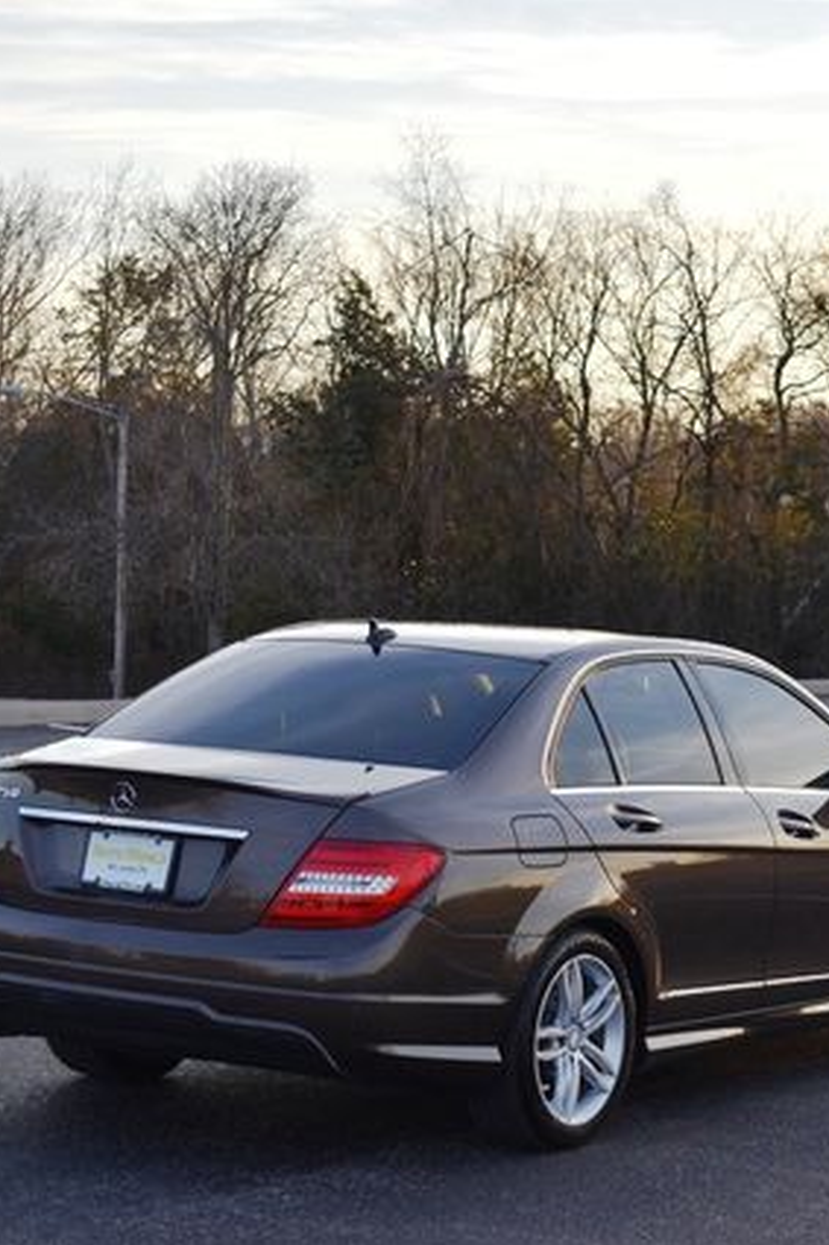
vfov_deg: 21.5
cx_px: 492
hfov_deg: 14.4
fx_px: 3284
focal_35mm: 95
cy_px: 622
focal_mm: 42
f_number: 5.6
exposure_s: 1/250
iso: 220
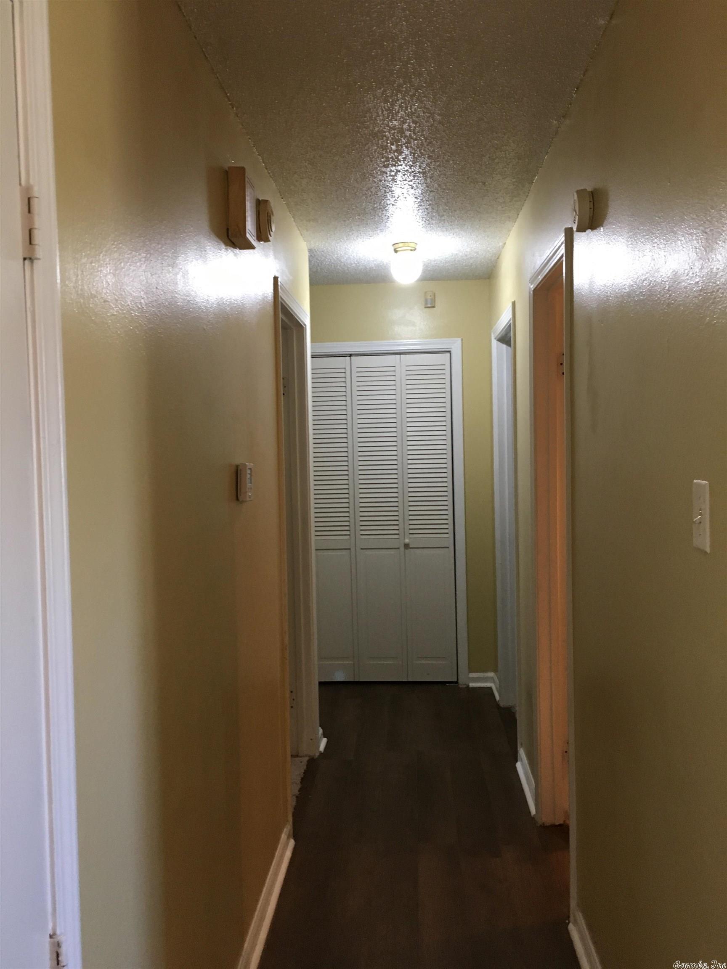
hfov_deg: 48.2
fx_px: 812
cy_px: 484
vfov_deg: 61.7
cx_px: 364
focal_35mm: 29
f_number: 2.2
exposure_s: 1/30
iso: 160
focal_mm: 4.15
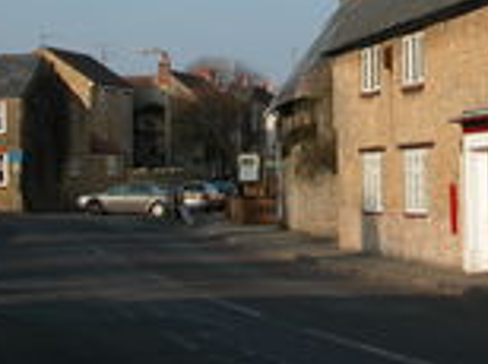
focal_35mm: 130
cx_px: 387
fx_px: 1830
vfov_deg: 11.2
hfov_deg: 15.1
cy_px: -35
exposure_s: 1/294
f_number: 6
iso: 100
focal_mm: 12.7
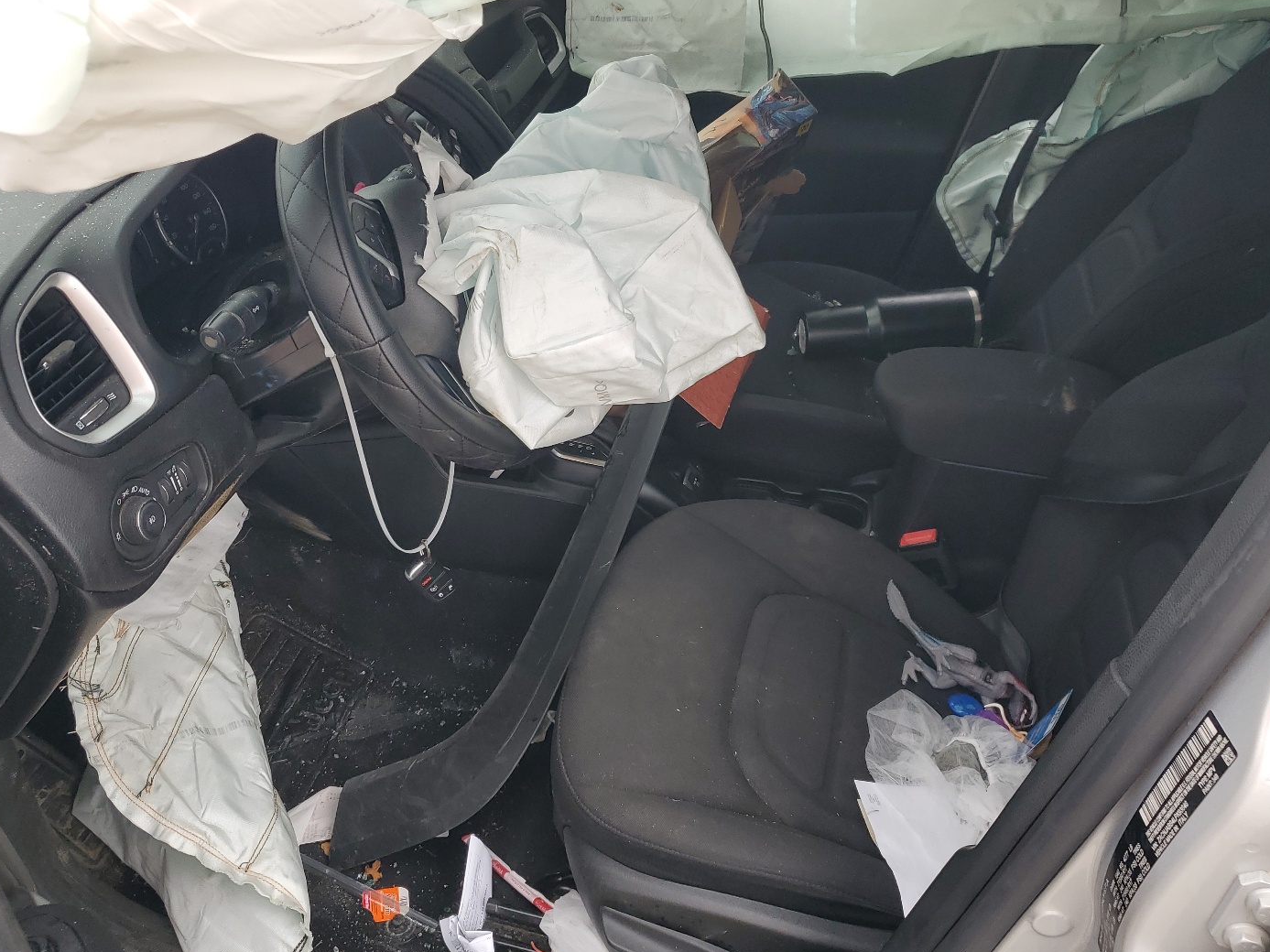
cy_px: 459
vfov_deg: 46.8
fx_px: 1101
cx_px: 652
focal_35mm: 30
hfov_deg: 60.0
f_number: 1.5
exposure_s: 1/156
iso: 50
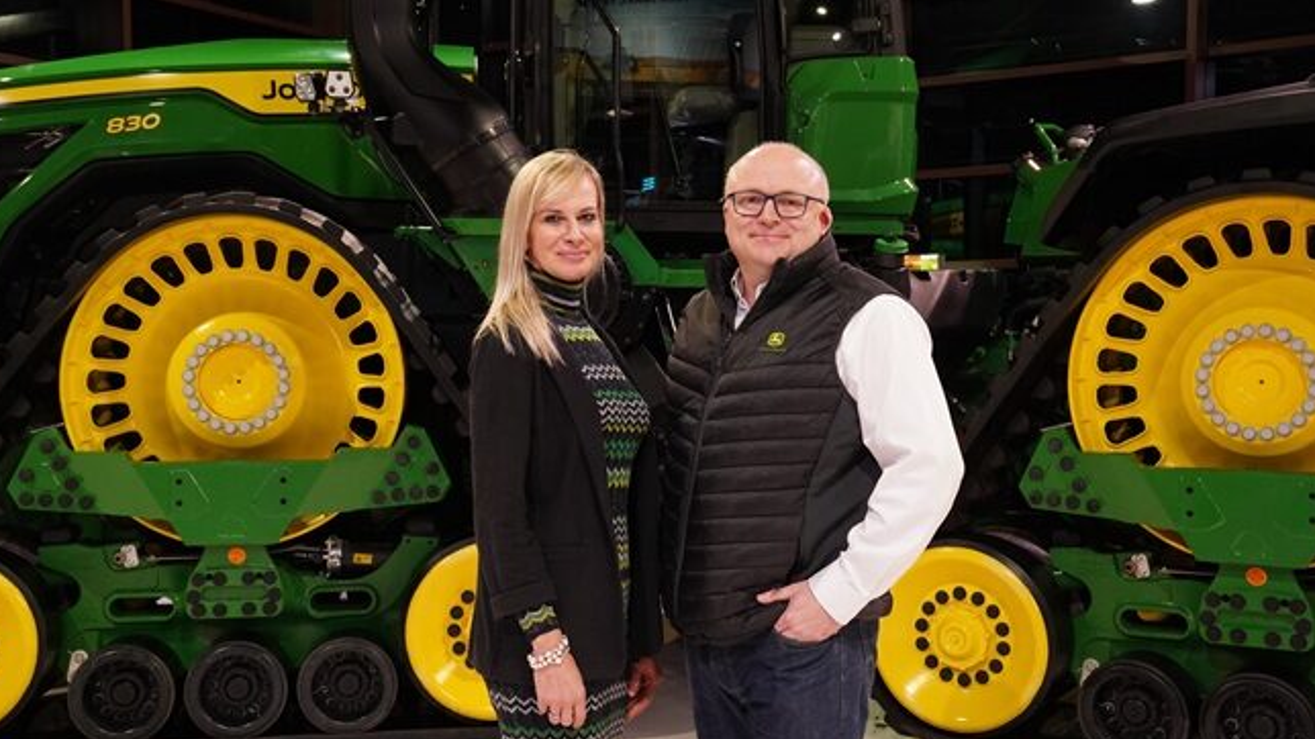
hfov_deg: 46.4
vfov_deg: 27.1
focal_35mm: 44
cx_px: 660
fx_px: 1534
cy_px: 382
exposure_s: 1/50
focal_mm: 41
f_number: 11
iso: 4000
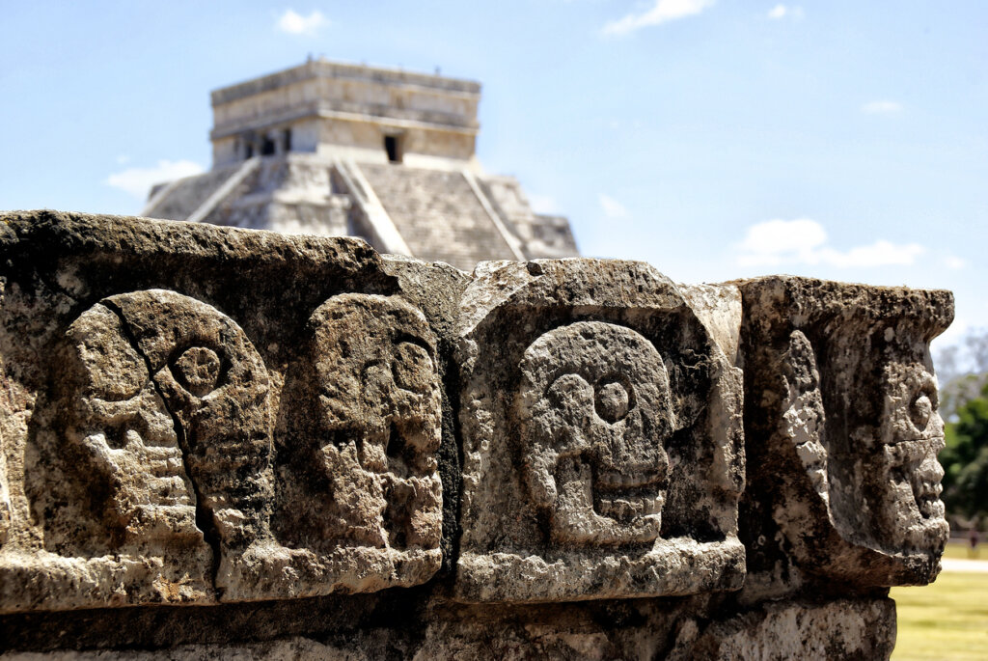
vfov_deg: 15.2
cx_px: 494
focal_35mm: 90
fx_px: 2472
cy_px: 330
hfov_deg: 22.6
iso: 100
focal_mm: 60
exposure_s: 1/200
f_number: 7.1
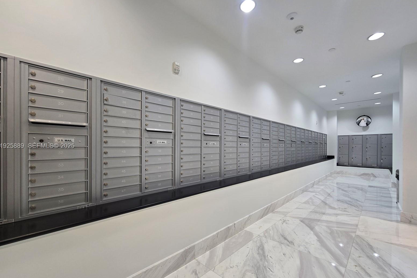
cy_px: 146
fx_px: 162
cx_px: 206
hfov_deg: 104.3
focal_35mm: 14
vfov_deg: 81.1
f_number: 2.2
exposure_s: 1/60
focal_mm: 2.2
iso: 125
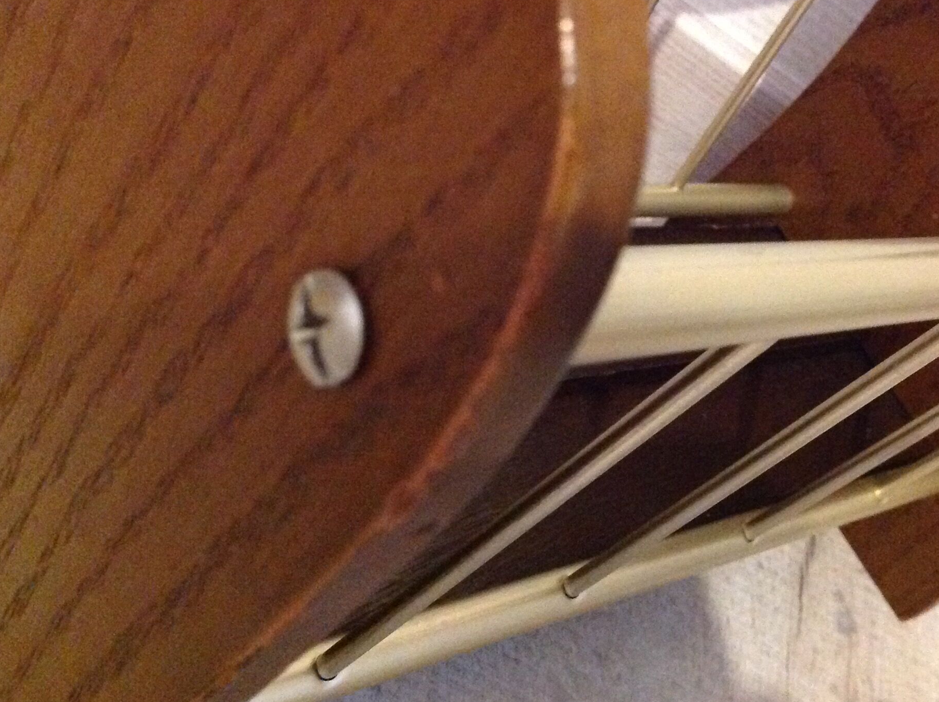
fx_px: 1354
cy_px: 345
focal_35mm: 50
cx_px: 611
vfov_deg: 29.0
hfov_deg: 37.9
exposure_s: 1/15
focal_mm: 4.28
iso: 800
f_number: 2.4
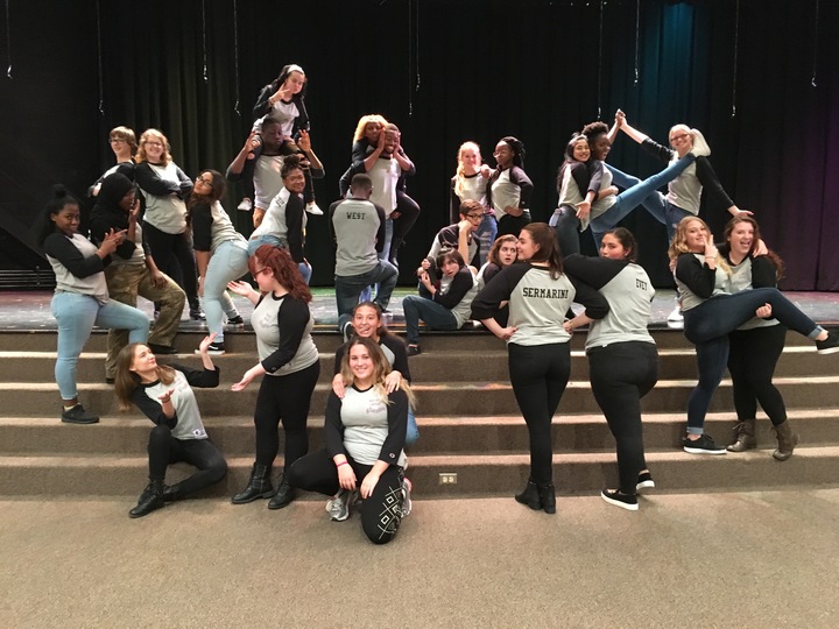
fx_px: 703
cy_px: 314
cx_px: 420
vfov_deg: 48.2
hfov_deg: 61.7
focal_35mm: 29
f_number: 2.2
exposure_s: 1/15
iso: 320
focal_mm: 4.15
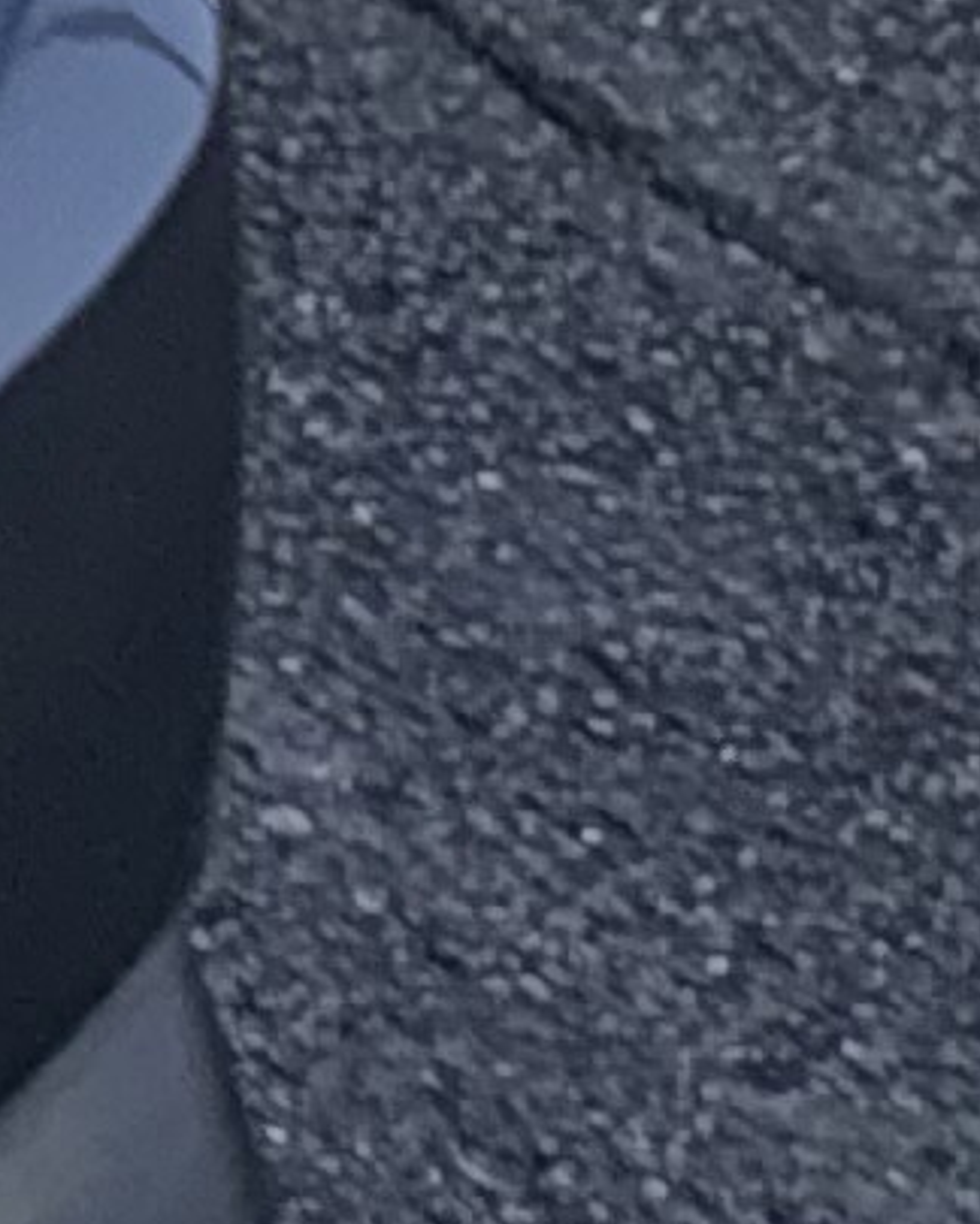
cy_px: -1100
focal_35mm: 233
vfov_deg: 8.0
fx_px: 8447
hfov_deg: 4.7
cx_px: -5045
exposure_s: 1/49
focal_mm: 6.76
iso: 100
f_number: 1.78
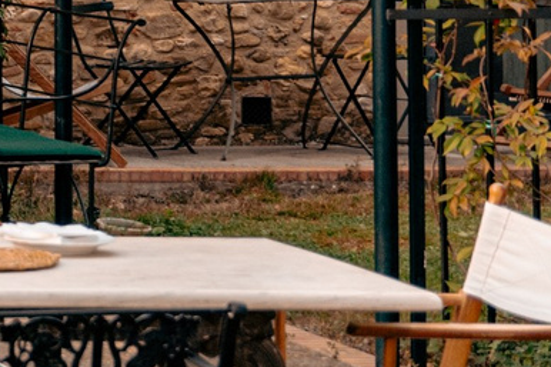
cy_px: -503
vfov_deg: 7.5
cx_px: -949
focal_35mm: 171
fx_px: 2611
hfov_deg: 9.9
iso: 200
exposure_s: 1/400
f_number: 2.8
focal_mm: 25.7
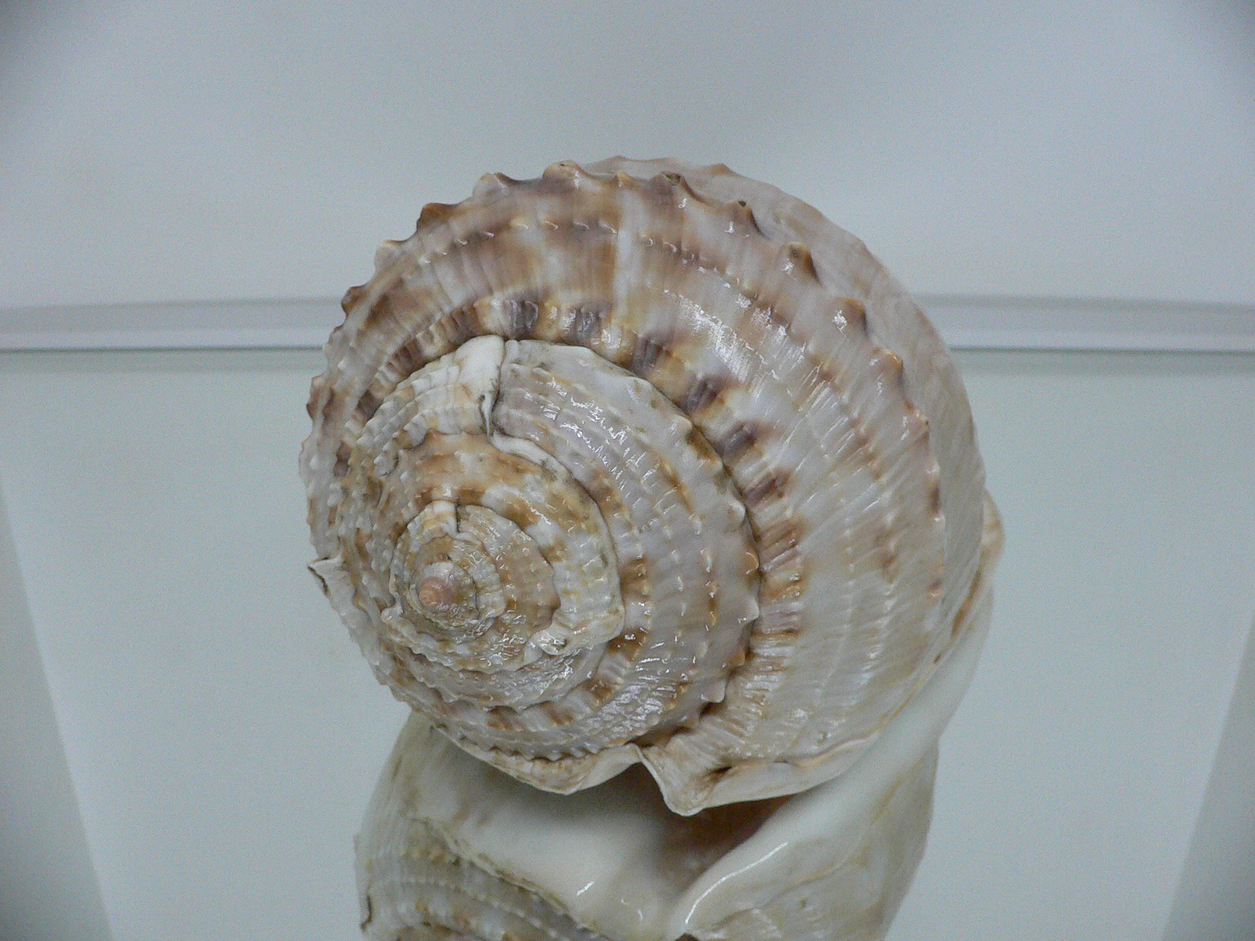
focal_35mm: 35
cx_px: 628
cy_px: 470
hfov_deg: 52.6
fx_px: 1269
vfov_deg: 40.7
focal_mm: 4.6
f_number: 2.8
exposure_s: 1/60
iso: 200
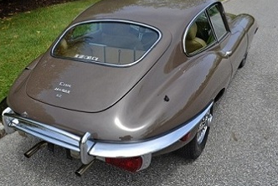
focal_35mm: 36
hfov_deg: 53.0
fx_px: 278
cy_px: 80
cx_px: 122
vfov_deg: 36.9
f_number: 8
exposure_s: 1/200
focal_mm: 20
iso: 100
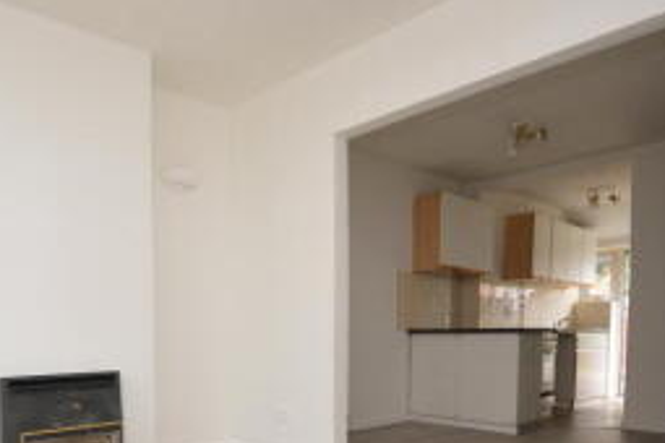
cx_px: 219
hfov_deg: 63.7
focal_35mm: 28
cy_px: 369
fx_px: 517
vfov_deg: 43.7
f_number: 4
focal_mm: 10
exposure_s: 1/60
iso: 400
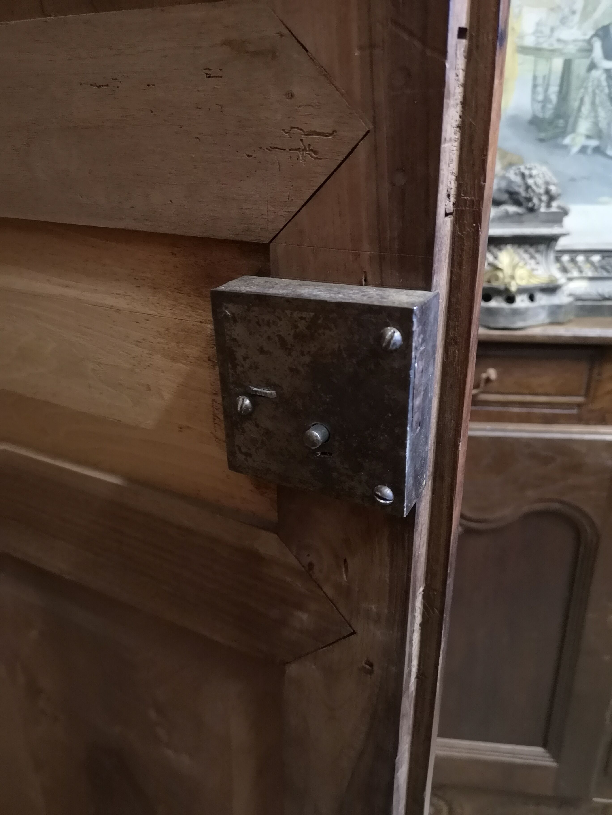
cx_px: 306
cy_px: 408
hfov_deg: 51.4
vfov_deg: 65.3
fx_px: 636
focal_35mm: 27
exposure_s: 1/16.7
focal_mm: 3.95
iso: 1250
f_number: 1.8
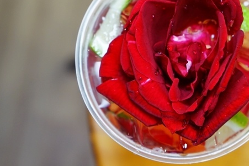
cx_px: 192
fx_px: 699
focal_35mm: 101
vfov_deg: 13.5
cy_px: 48
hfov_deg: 20.0
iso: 800
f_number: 5
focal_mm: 57
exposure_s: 1/60
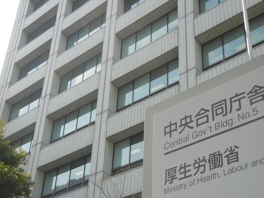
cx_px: 132
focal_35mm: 52
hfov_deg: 36.8
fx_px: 397
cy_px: 99
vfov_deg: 28.0
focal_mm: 9.3
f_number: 3.9
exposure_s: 1/544
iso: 160
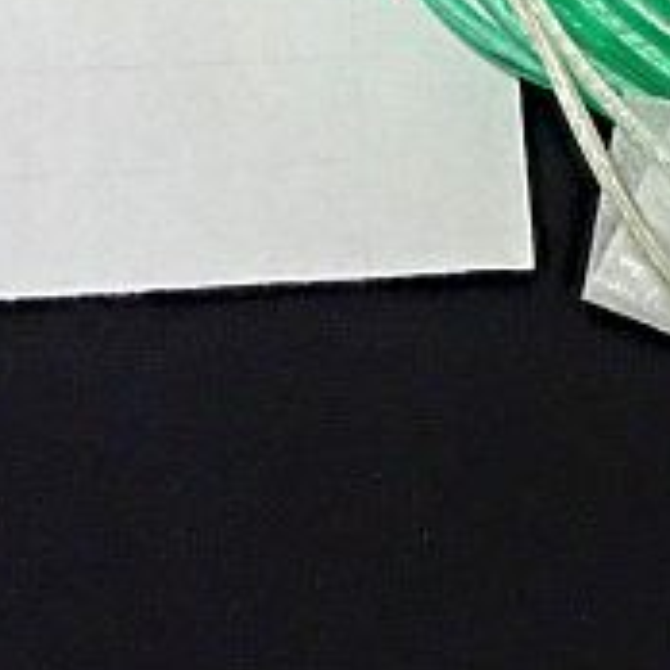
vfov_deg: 13.6
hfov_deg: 14.3
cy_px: -258
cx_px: 443
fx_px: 2672
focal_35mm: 122
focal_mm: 5.5
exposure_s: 1/80
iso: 800
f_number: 3.2
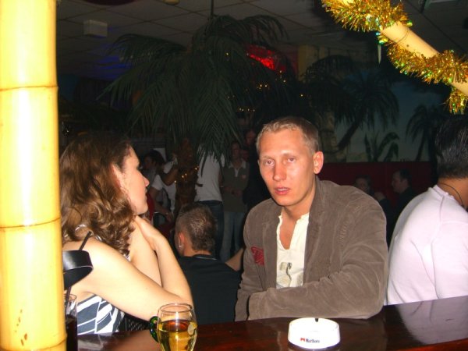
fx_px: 514
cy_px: 176
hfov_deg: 49.0
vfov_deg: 37.7
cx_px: 234
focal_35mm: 38
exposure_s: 1/60
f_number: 2.8
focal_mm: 7.9
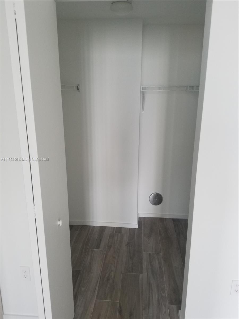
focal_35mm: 26
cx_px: 120
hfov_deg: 53.1
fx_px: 239
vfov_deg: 67.3
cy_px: 160
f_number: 1.7
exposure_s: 1/60
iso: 160
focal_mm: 4.25
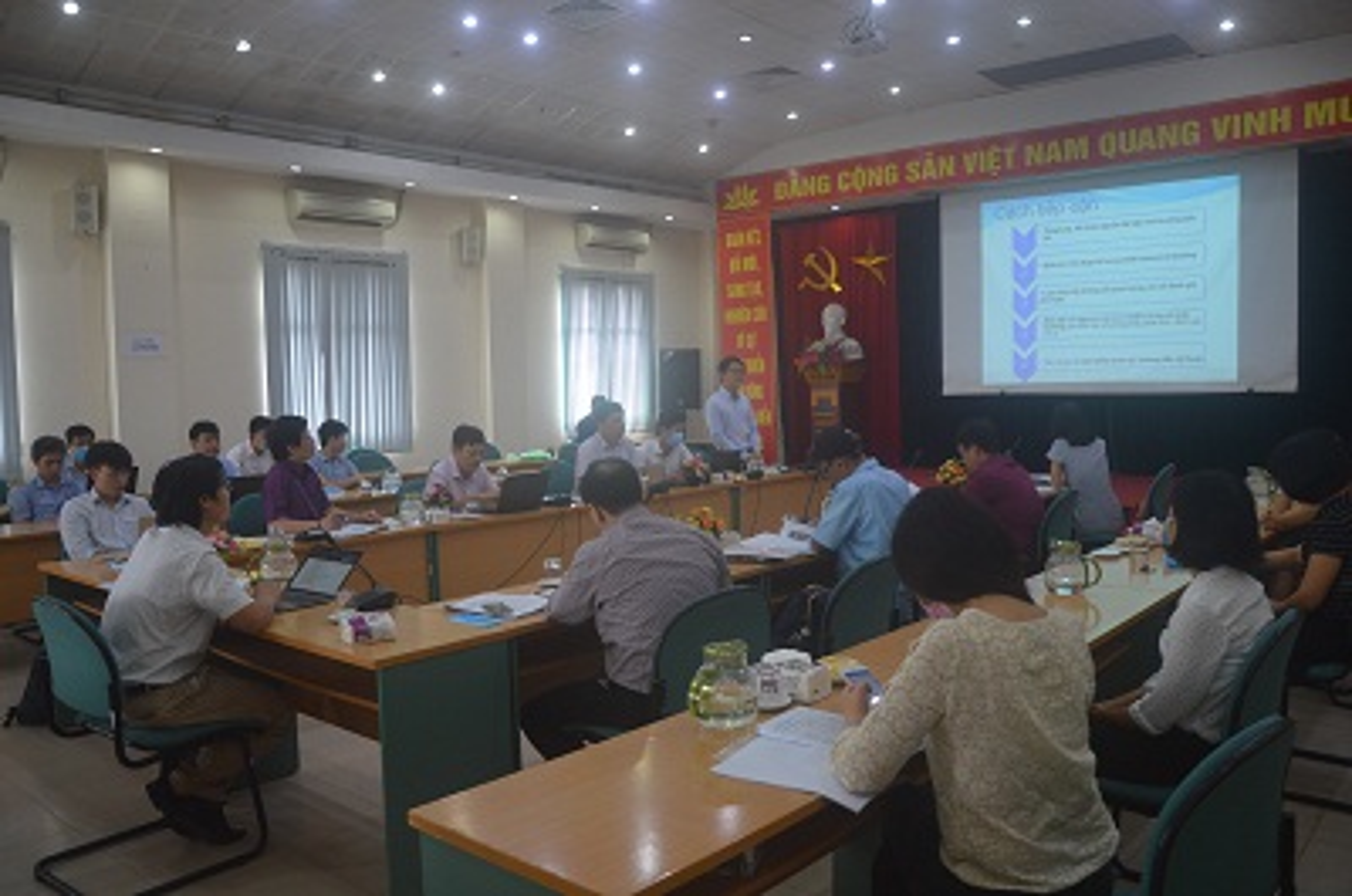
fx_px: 1012
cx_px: 676
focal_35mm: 27
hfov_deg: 67.5
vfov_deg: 47.7
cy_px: 448
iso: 400
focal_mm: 18
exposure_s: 1/40
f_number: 3.5
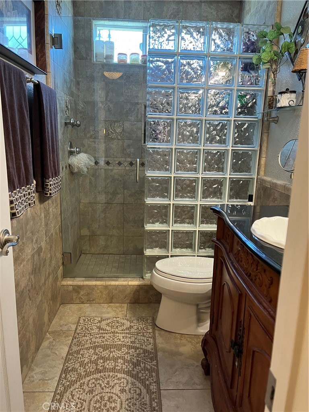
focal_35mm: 26
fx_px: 309
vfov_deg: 67.3
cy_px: 206
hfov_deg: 53.1
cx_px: 154
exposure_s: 1/60
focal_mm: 5.1
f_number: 1.6
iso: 200
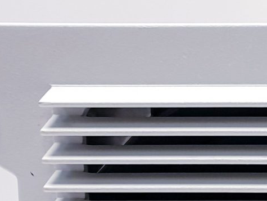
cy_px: 369
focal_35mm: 140
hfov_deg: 12.0
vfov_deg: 10.0
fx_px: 1081
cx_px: 591
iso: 80
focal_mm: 4.3
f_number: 2.4
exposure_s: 1/100
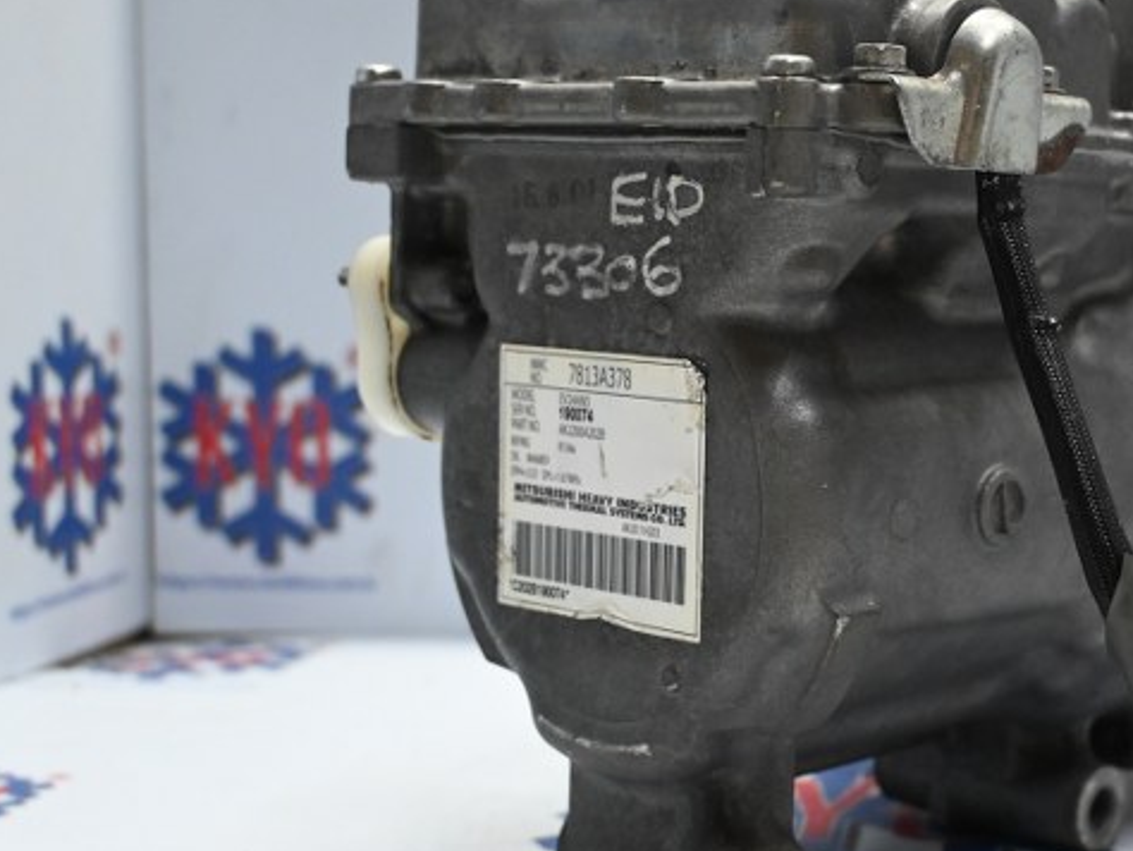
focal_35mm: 61
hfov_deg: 30.8
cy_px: 429
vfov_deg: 24.1
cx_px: 942
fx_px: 1991
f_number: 4.2
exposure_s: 1/125
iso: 1800
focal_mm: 25
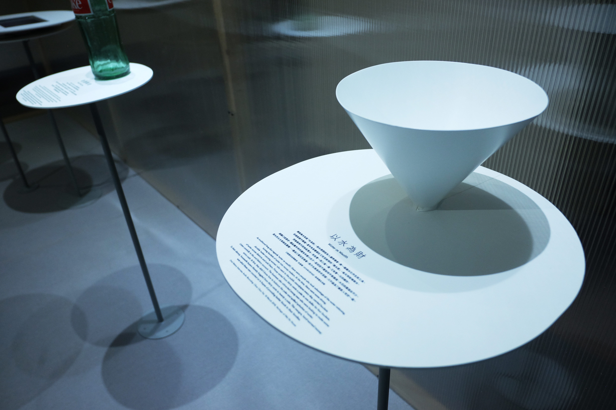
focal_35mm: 27
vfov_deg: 47.9
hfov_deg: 67.4
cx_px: 308
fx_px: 462
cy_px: 205
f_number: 3.6
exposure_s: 1/100
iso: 1000
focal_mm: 18
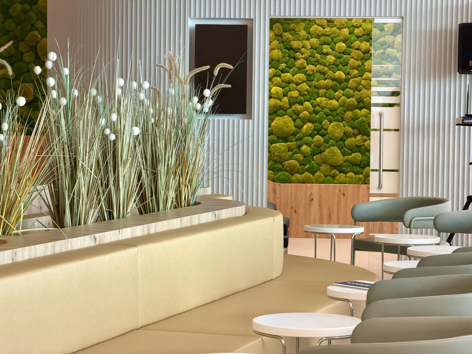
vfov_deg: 14.8
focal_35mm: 100
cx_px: 236
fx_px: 1364
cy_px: 177
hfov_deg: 19.6
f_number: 2.8
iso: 400
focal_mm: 16.89
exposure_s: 1/100
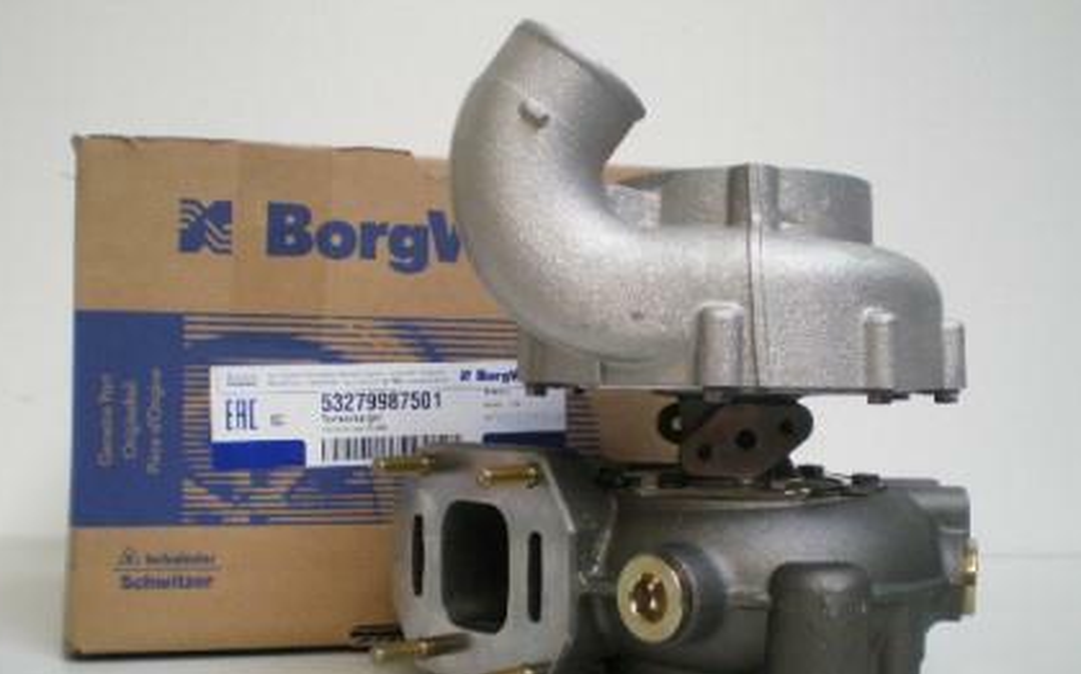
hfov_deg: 46.2
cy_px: 386
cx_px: 538
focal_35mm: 43
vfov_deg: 29.8
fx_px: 1266
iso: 320
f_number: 3.1
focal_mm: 6.3
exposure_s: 1/30
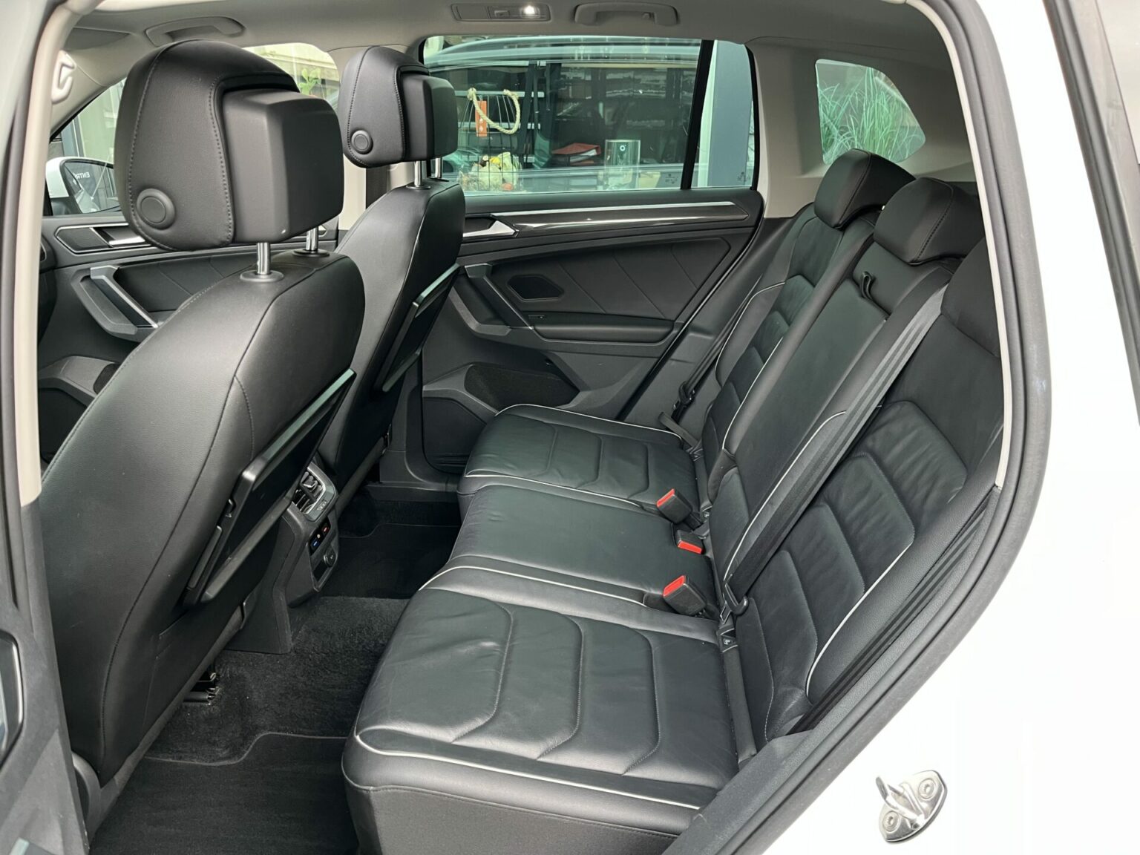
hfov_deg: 67.3
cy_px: 428
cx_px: 570
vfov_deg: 53.1
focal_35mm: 26
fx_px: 856
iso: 125
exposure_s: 1/75
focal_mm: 5.1
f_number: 1.6
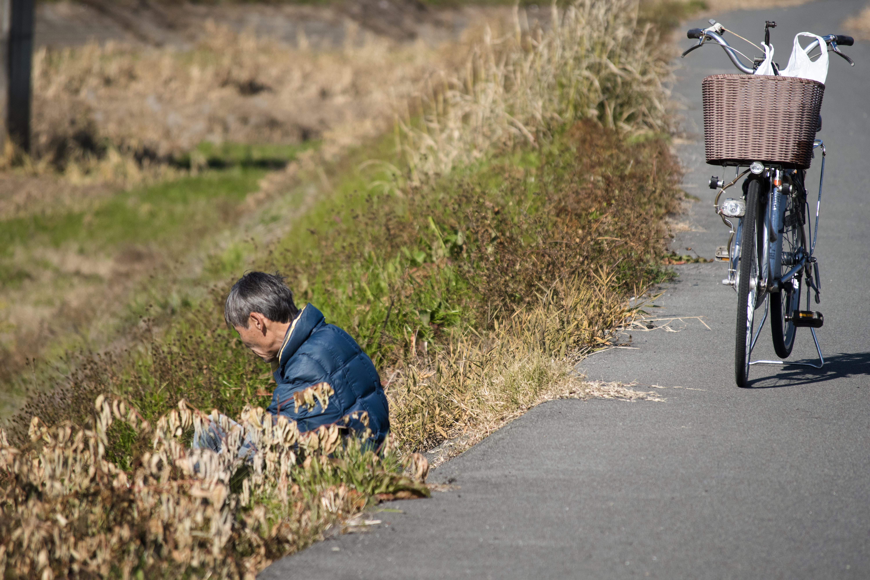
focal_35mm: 300
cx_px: 435
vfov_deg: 4.6
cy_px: 290
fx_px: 7249
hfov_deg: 6.9
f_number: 5.6
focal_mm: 200
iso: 400
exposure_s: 1/2000
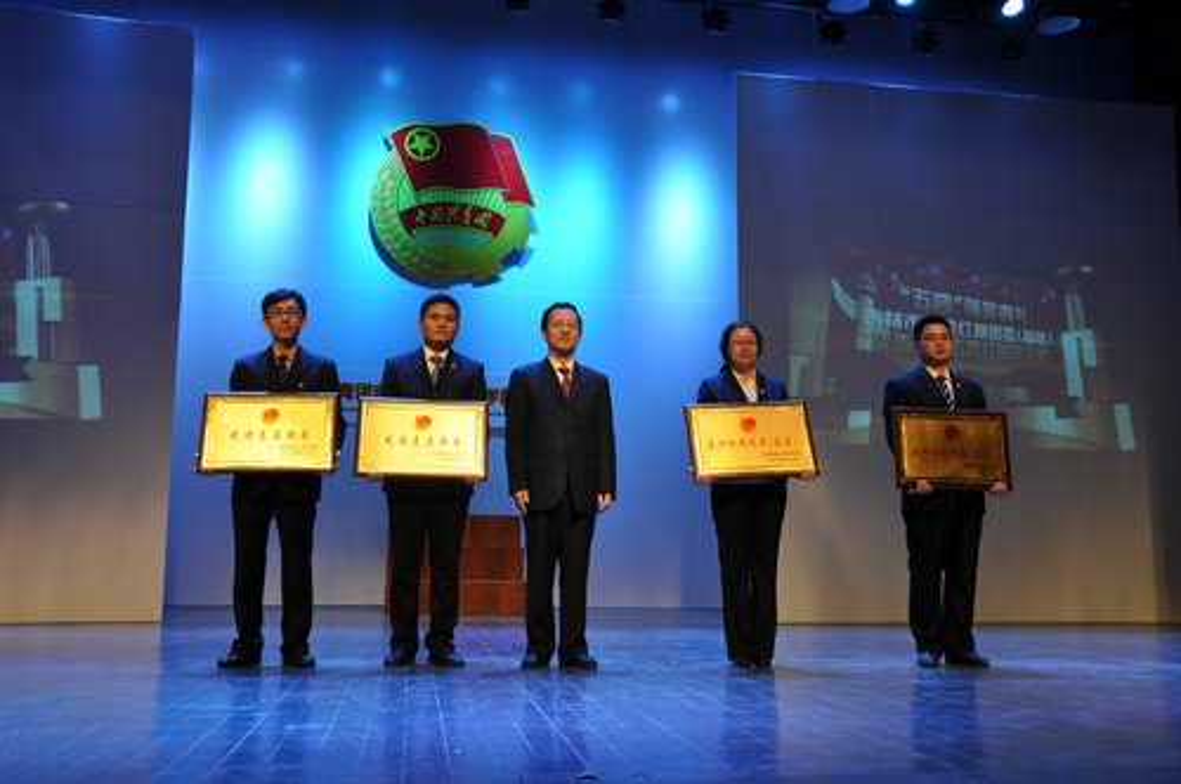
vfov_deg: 36.8
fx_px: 1179
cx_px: 590
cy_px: 392
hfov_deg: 53.2
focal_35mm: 36
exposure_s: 1/30
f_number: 5.6
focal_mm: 24
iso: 220
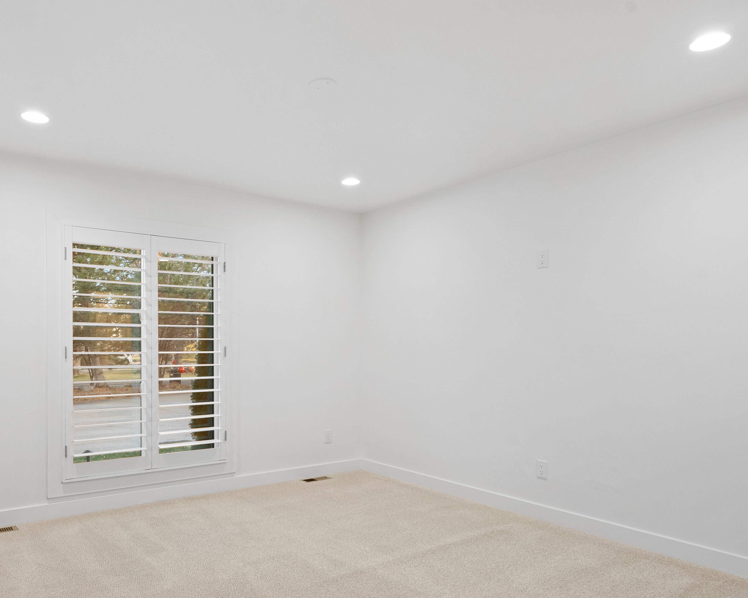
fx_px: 553
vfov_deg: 56.5
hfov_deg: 67.4
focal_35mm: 25
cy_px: 350
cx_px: 296
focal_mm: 19
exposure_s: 1/6
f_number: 8
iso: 800
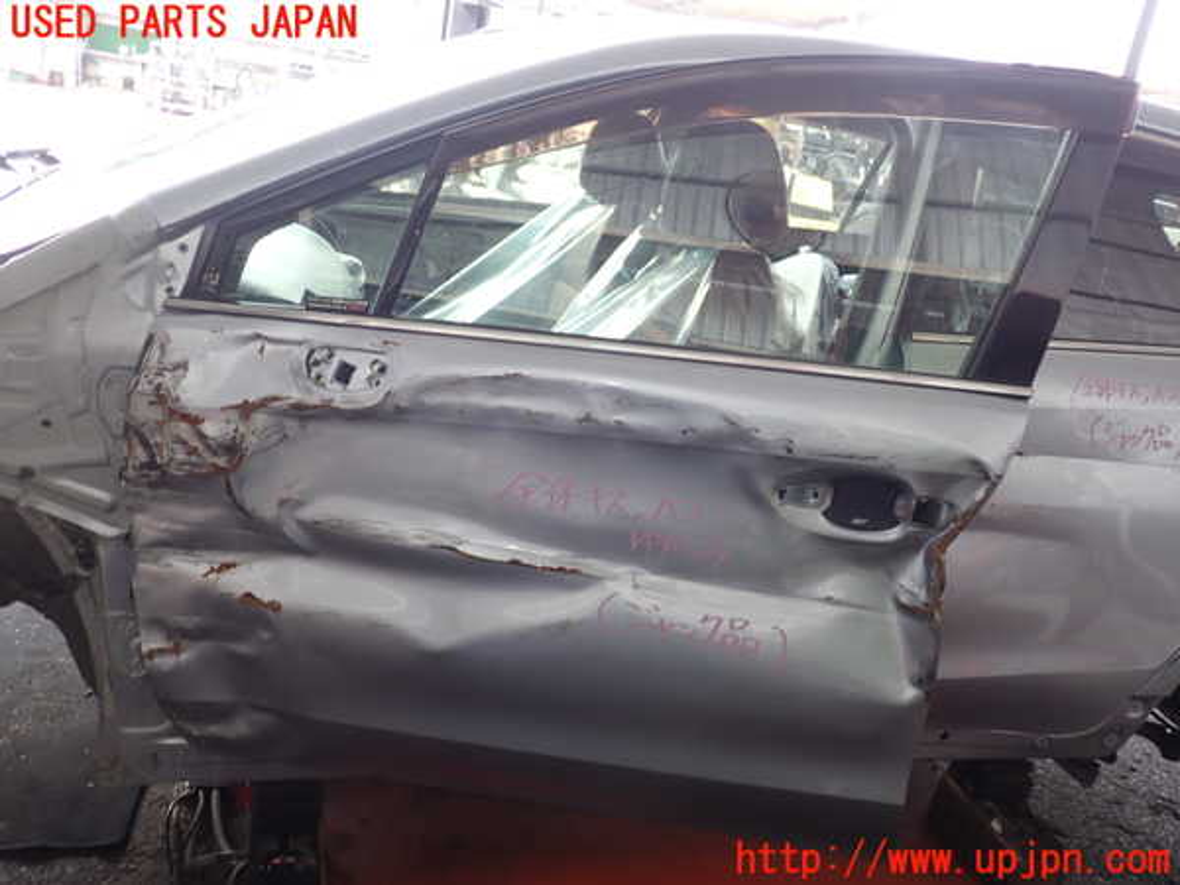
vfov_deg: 46.8
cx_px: 590
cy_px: 442
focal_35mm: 30
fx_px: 1023
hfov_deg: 60.0
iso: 125
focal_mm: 5.4
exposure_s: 1/60
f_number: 2.3
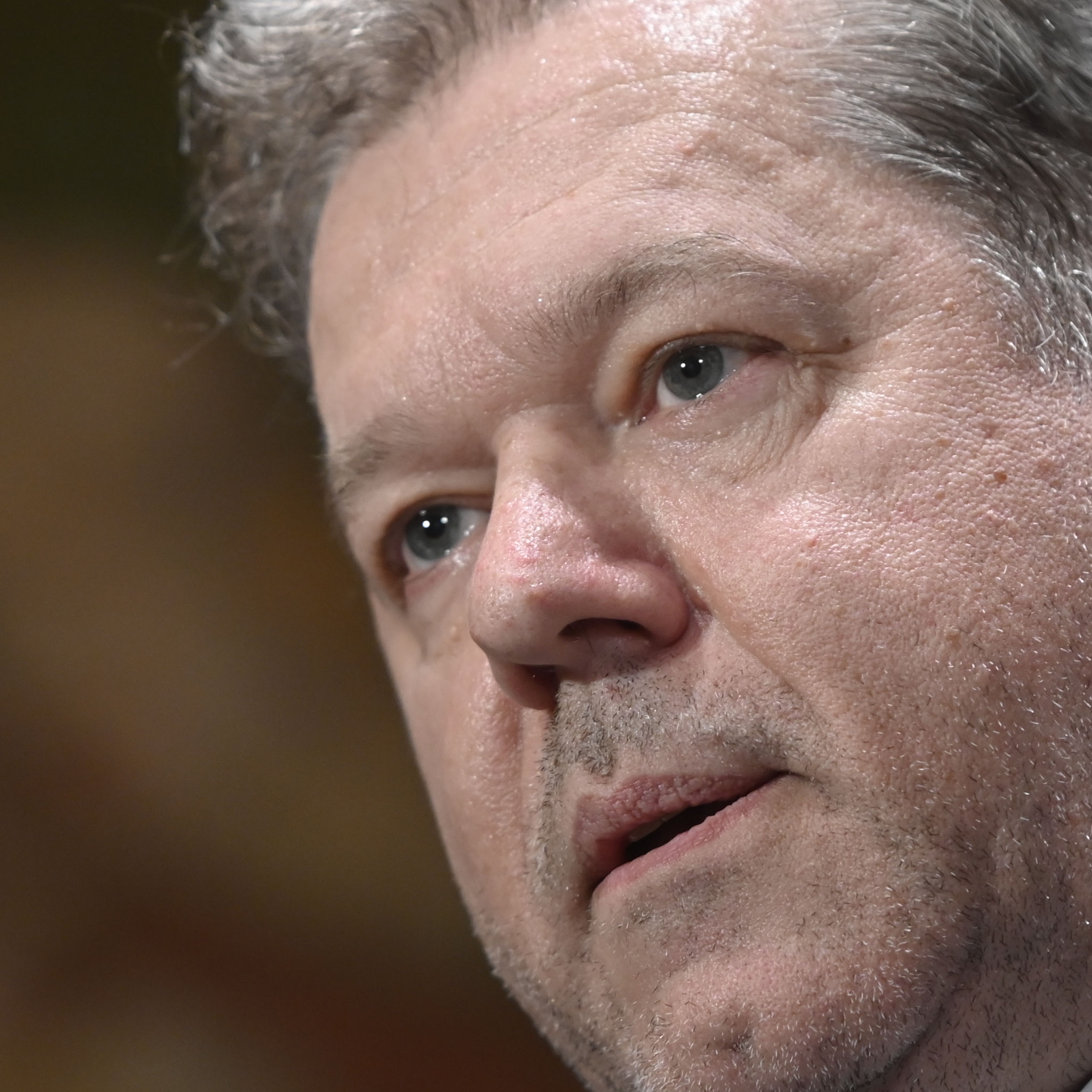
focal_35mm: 375
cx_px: 222
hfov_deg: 4.7
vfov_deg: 4.7
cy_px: 540
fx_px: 13384
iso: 1600
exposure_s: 1/200
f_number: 3.5
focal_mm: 150
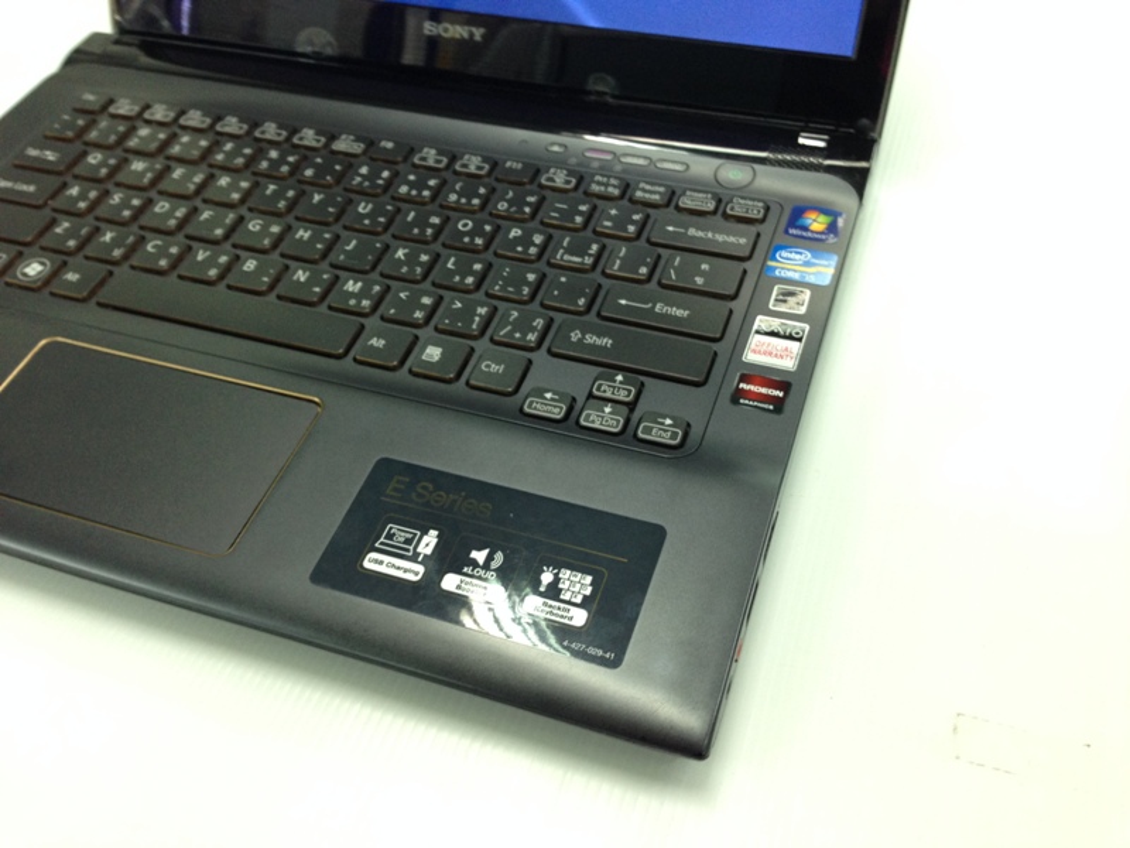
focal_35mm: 33
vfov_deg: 42.9
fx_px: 1077
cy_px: 424
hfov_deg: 55.4
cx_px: 565
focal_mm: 4.12
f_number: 2.4
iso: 100
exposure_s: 1/20
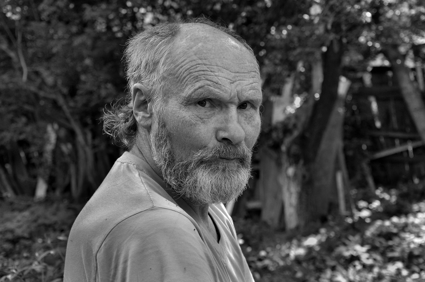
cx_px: 212
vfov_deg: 18.9
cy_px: 141
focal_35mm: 72
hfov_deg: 28.1
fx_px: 849
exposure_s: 1/160
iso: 400
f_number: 6.3
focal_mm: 48
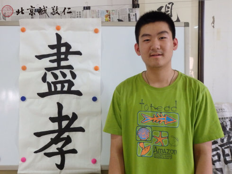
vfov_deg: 38.6
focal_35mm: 37
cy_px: 87
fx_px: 248
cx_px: 116
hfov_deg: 50.2
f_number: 3.6
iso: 800
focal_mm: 6.6
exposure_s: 1/40
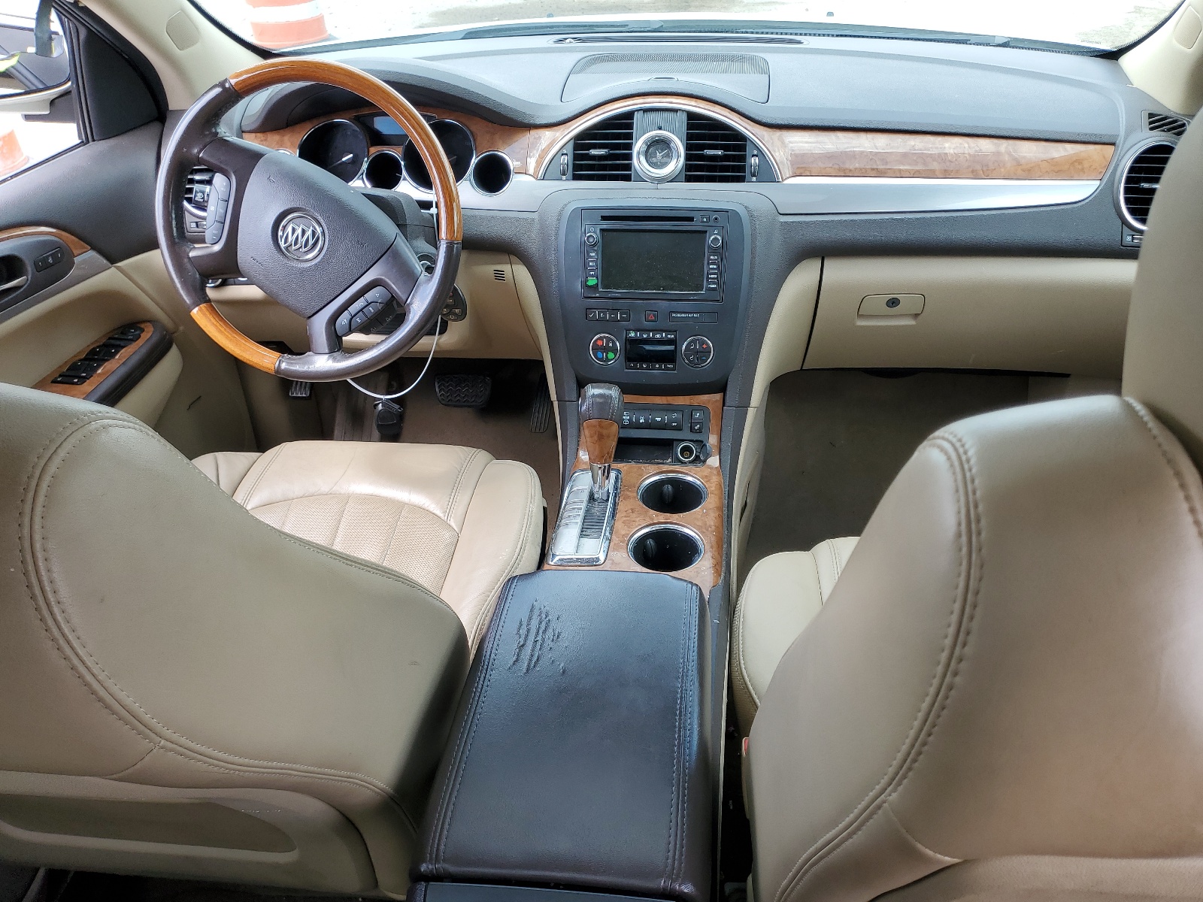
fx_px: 904
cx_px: 602
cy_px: 451
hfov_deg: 67.3
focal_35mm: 26
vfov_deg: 53.1
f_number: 1.5
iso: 50
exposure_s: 1/286
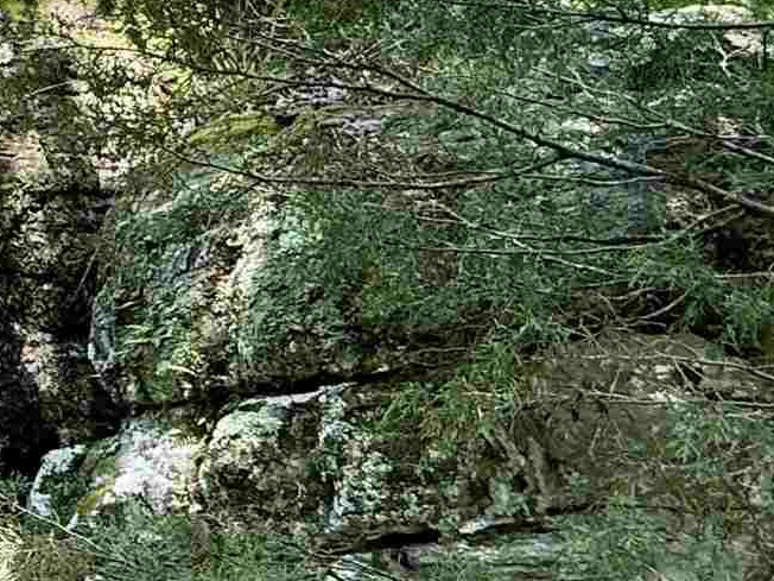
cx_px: -303
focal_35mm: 66
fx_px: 1476
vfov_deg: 22.1
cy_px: 172
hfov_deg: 24.5
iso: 64
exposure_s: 1/101
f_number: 2.2
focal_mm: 2.22
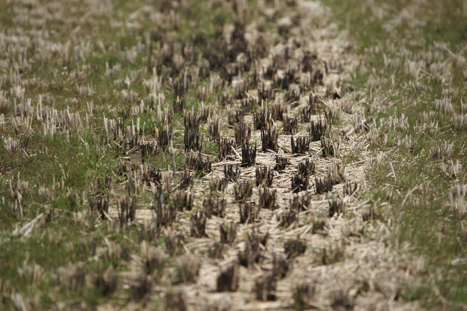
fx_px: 5187
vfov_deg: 3.4
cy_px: 156
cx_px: 234
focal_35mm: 400
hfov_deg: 5.2
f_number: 5.6
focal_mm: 400
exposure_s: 1/1000
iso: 200
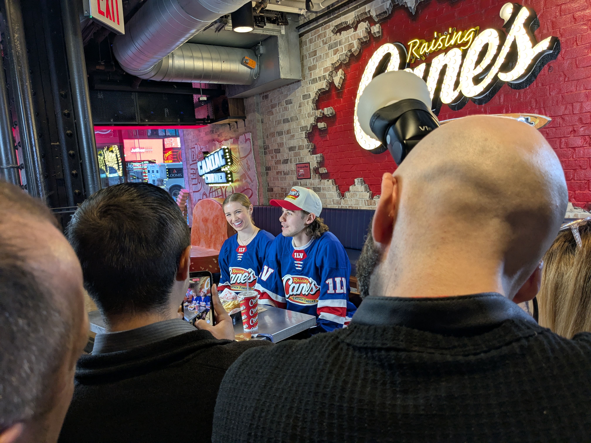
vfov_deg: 51.4
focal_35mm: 27
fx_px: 461
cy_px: 222
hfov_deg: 65.3
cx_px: 296
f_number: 1.73
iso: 88
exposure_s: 1/120
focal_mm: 4.38
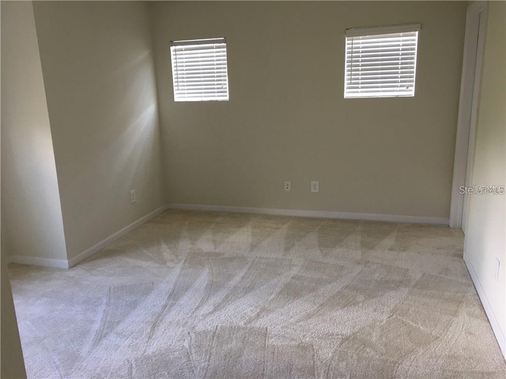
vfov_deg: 48.2
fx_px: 424
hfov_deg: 61.7
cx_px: 253
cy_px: 190
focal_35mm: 29
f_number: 2.2
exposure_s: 1/15
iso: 32
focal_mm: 4.15
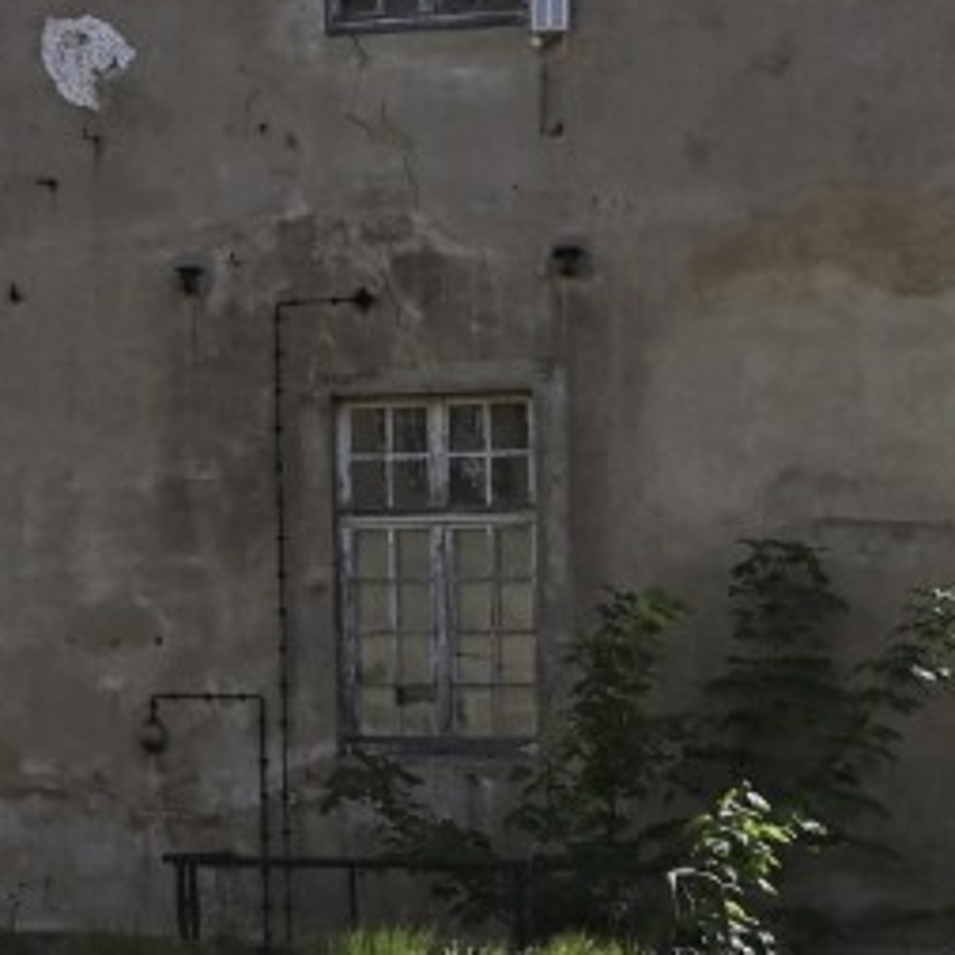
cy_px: -736
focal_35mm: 131
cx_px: -1493
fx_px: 4089
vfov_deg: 12.3
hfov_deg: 10.9
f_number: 10
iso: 200
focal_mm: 24
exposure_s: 1/400
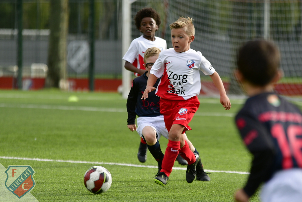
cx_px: 151
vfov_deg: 4.6
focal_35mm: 300
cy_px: 101
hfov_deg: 6.9
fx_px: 2518
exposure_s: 1/800
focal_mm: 200
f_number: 3.2
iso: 200
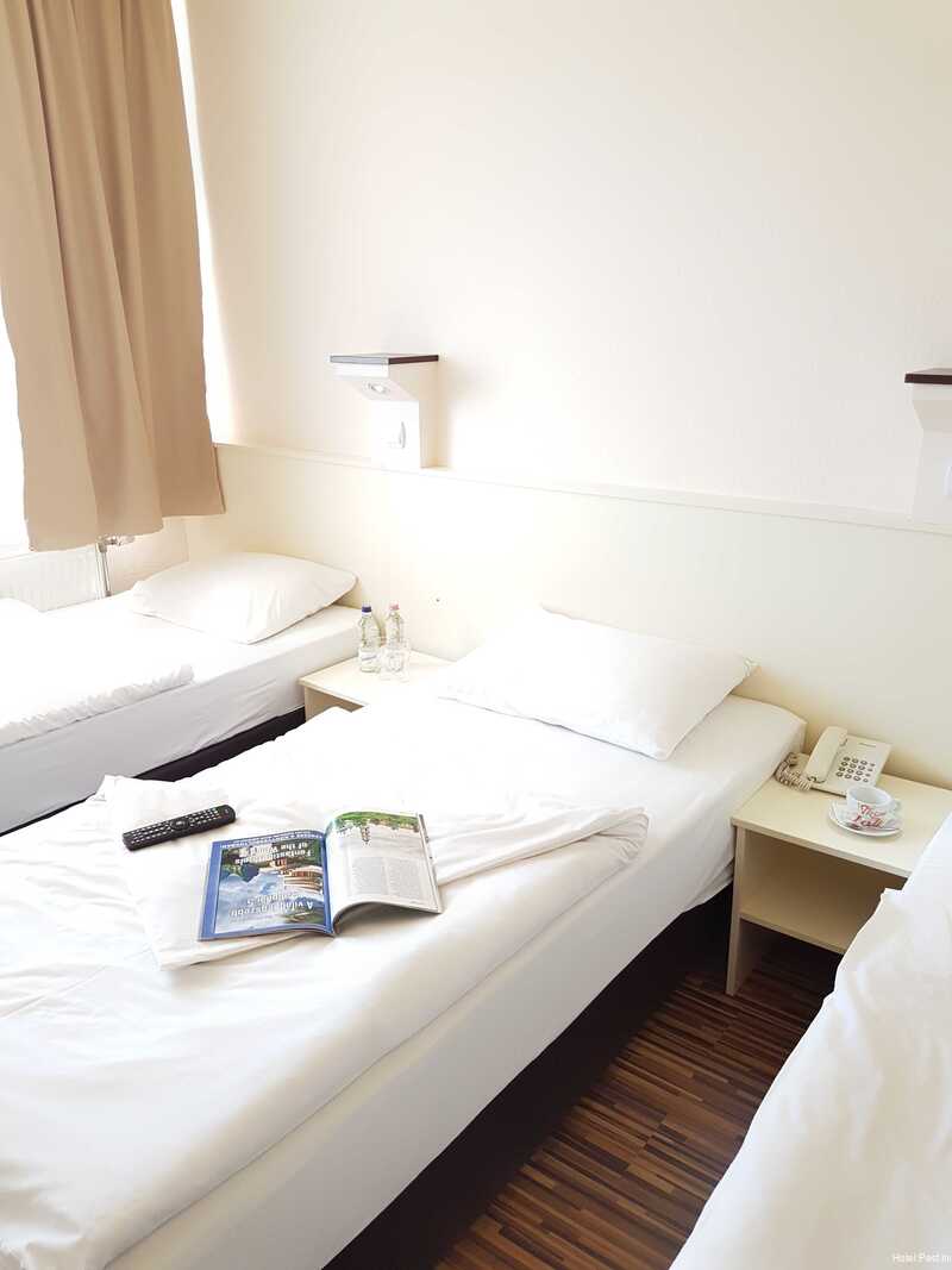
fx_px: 954
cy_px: 635
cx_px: 476
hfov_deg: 53.1
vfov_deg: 67.3
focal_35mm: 26
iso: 100
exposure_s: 1/50
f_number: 1.7
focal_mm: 4.2
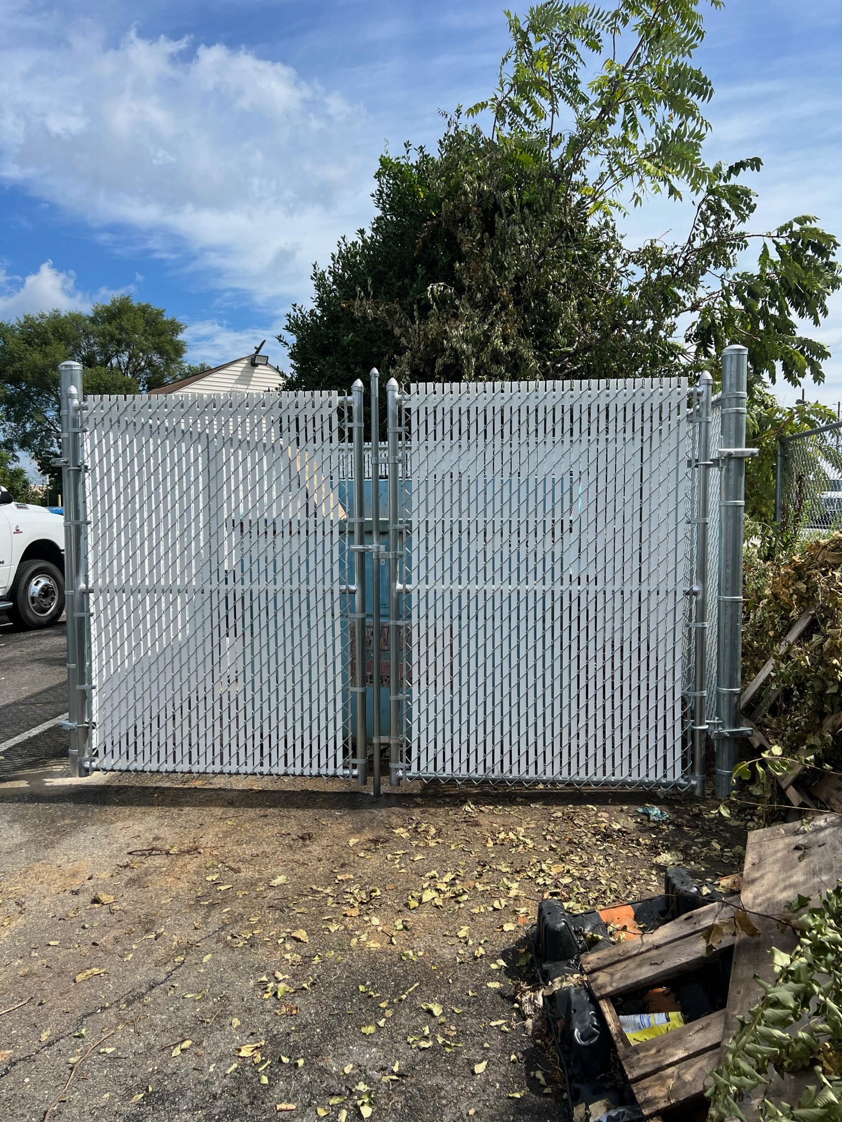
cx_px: 421
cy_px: 561
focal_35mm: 26
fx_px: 843
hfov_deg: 53.1
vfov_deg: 67.3
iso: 50
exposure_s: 1/3831
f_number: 1.5
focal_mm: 5.7
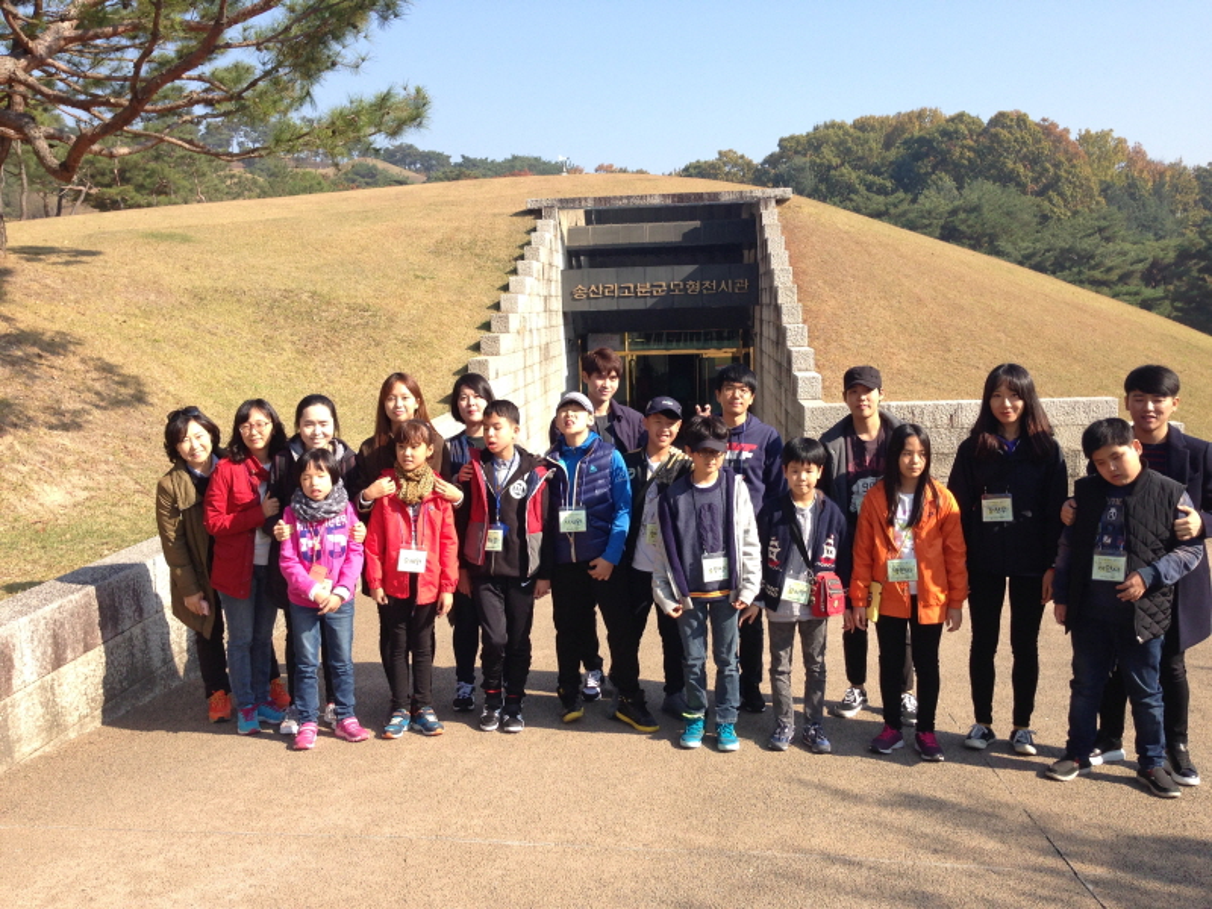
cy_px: 454
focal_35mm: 33
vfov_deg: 42.9
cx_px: 606
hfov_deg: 55.4
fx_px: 1155
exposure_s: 1/695
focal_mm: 4.12
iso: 50
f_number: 2.4
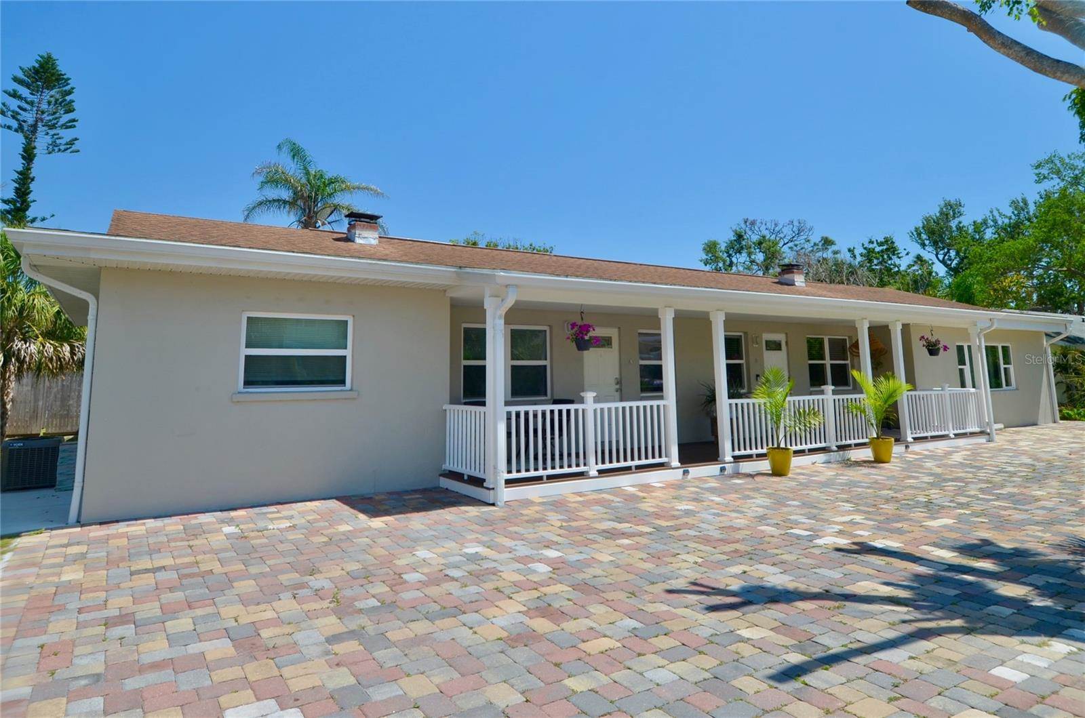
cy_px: 359
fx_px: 1083
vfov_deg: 36.7
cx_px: 542
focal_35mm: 36
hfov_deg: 53.2
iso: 160
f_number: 8
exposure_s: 1/250
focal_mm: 24
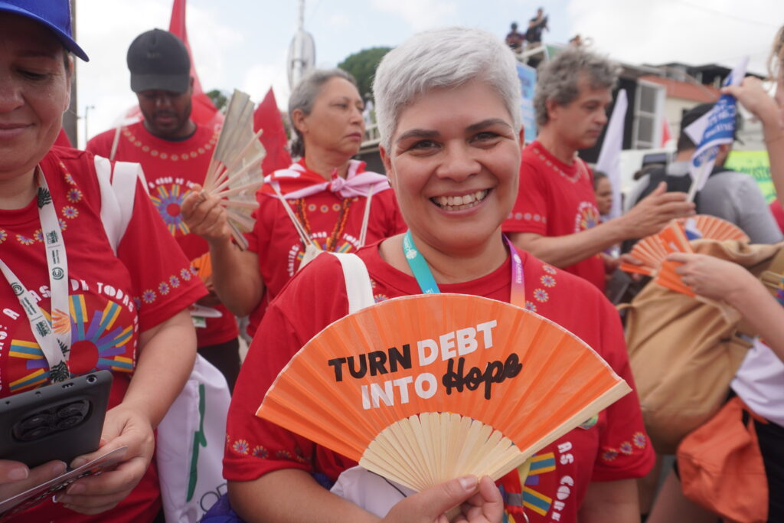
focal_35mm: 24
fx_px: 523
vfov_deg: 53.1
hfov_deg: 73.7
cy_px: 262
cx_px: 392
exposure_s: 1/500
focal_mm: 16
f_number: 4.5
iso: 100
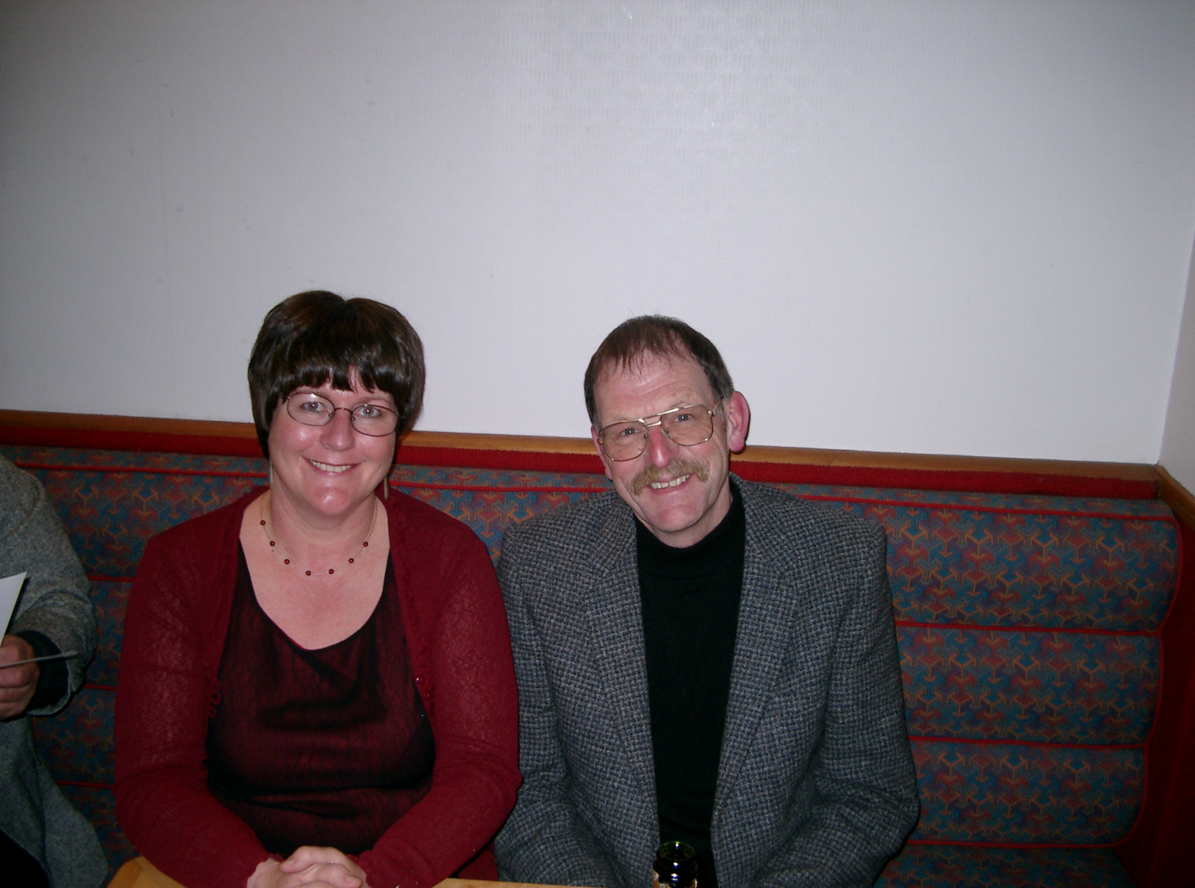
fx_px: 1273
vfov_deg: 38.5
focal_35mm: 37
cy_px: 444
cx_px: 598
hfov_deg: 50.3
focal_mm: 7.6
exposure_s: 1/60
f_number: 2.6
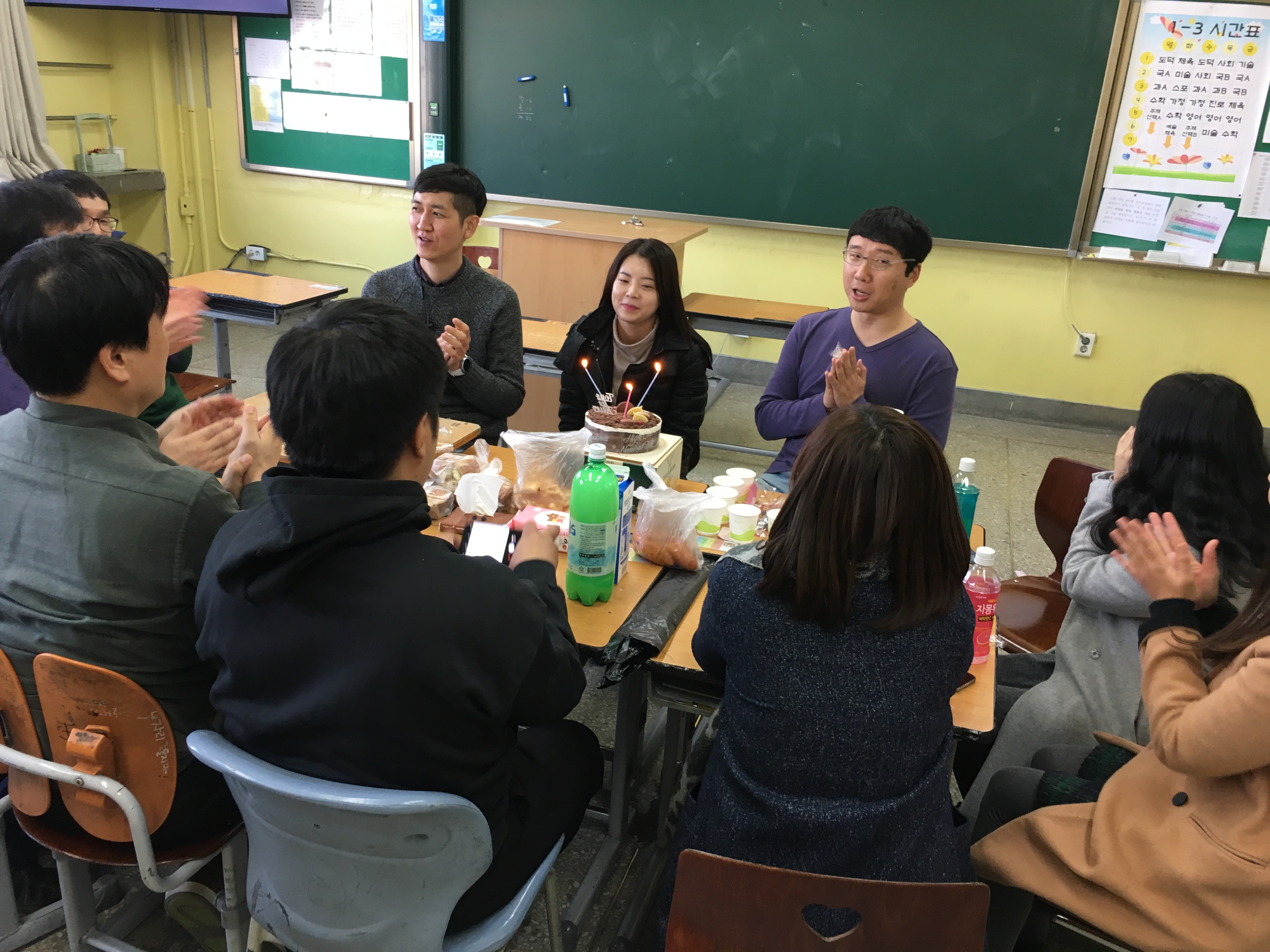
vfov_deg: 48.2
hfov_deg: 61.7
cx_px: 635
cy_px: 476
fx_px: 1064
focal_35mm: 29
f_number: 2.2
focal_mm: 4.15
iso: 80
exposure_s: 1/30
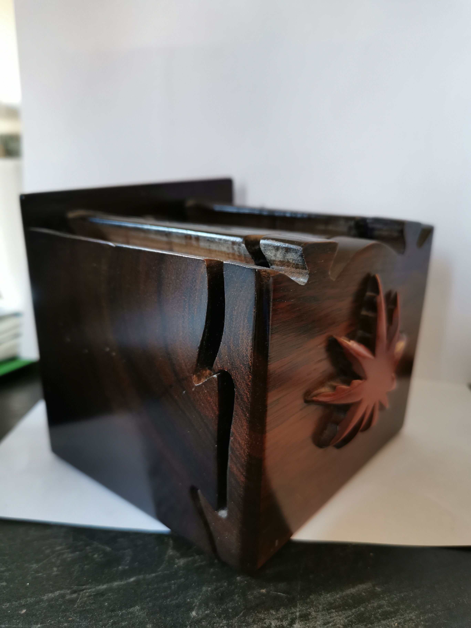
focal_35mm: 27
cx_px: 236
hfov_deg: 51.4
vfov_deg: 65.3
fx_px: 490
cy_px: 314
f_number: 1.8
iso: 400
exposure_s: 1/33.3
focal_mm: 5.58
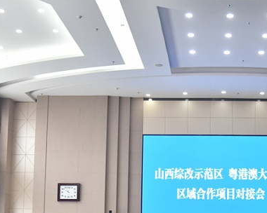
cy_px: 179
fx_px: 561
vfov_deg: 21.2
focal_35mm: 71
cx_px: 221
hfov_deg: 26.2
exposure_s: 1/250
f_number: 4
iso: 1600
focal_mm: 24
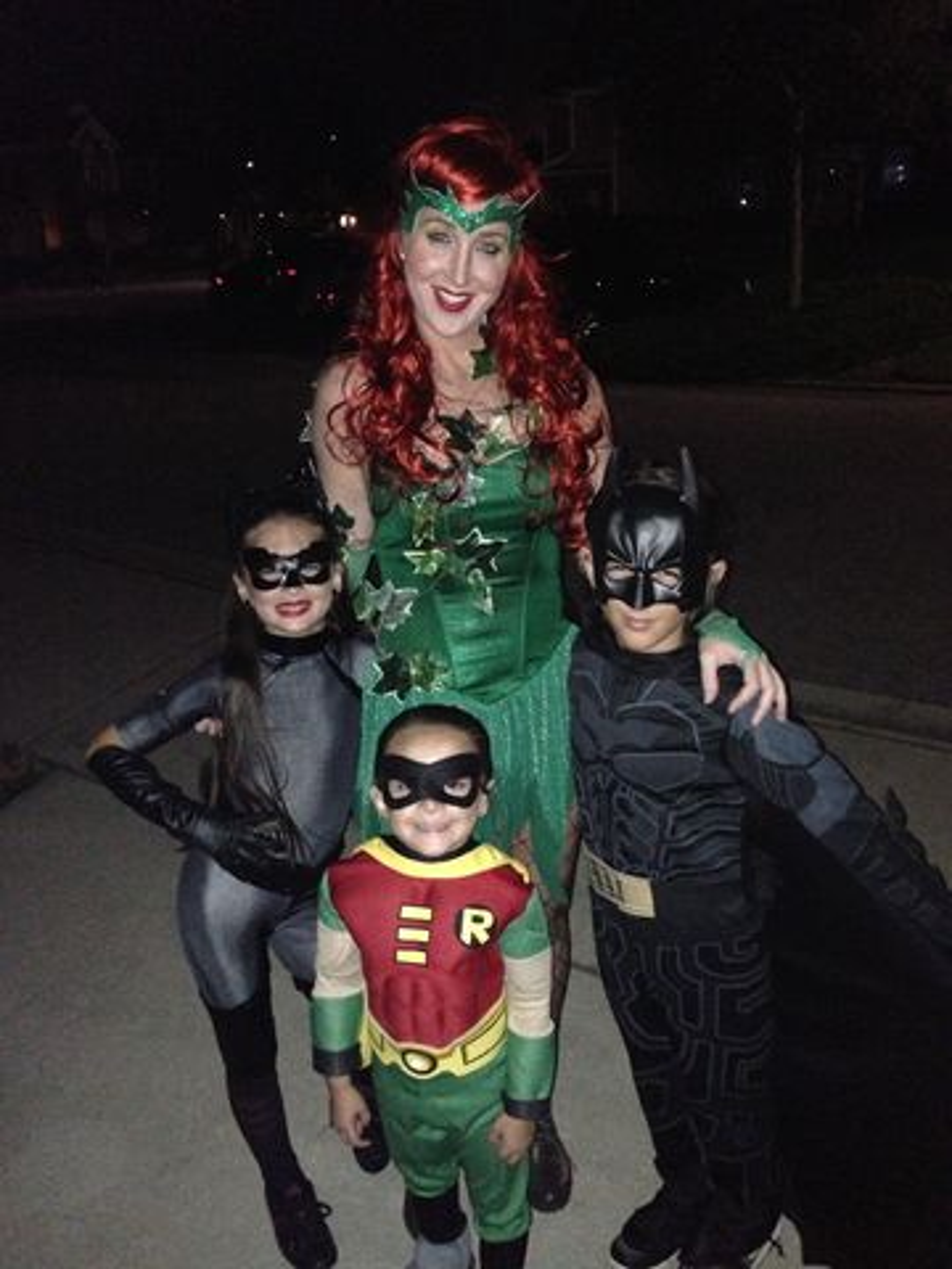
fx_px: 1210
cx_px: 476
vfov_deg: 55.4
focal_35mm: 33
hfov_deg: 42.9
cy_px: 634
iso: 800
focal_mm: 4.13
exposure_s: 1/16
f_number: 2.4
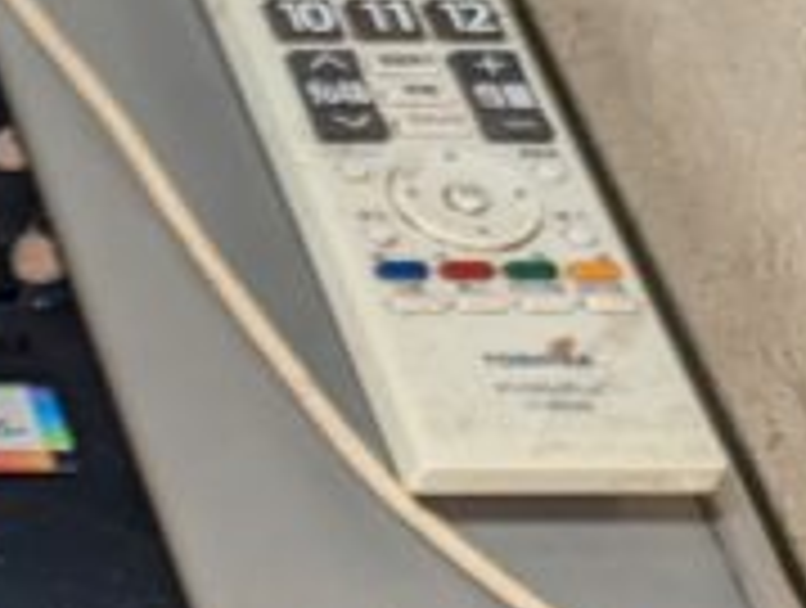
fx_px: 3196
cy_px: 1115
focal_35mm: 137
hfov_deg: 11.3
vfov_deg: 10.2
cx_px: -1292
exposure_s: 1/29.9
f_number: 1.85
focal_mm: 6.81
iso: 55
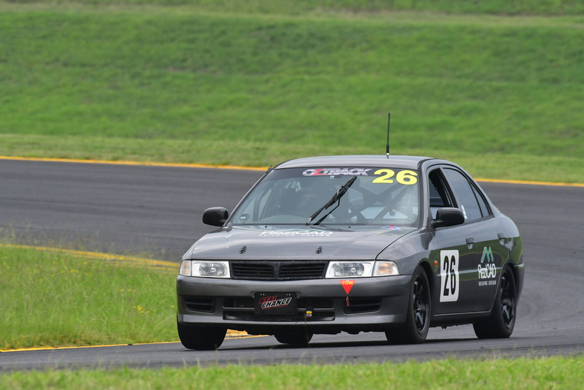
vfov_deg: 2.2
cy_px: 195
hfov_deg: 3.3
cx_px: 292
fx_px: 10223
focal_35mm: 630
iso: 1000
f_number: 10
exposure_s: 1/640
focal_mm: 420
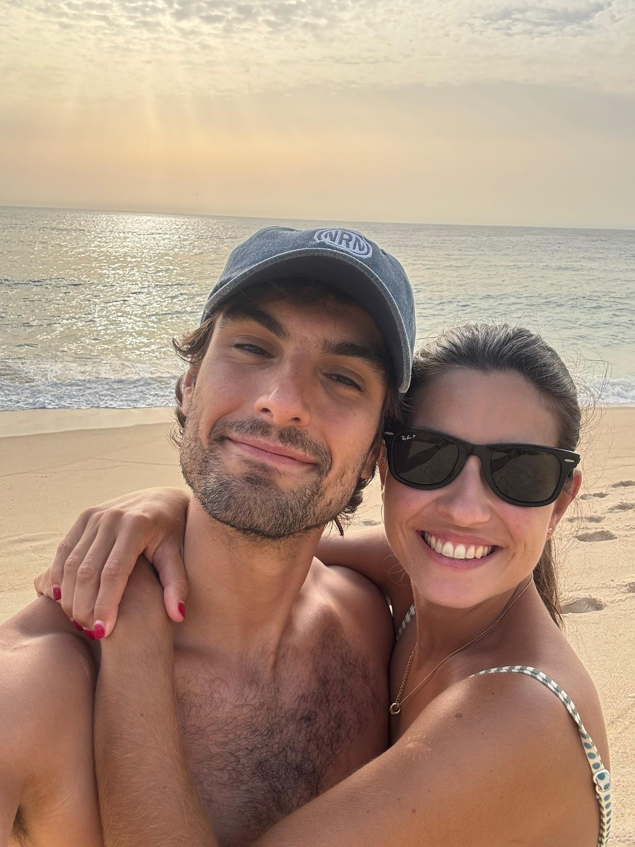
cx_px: 318
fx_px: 734
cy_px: 424
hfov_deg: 46.8
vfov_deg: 60.0
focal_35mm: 30
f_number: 1.9
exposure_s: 1/429
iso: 25
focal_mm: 2.69
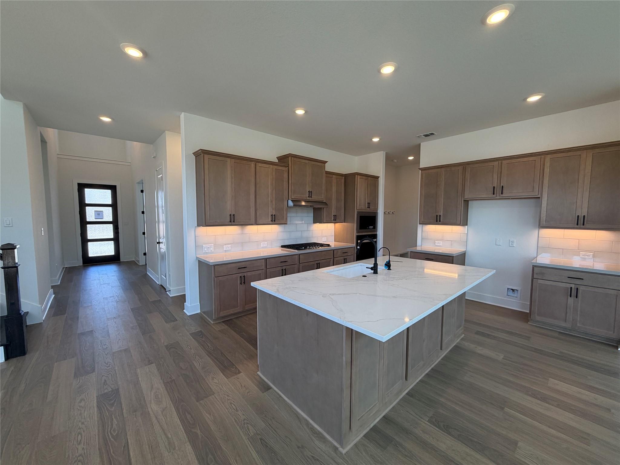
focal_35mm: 14
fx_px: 251
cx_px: 310
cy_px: 232
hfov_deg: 102.1
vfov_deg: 85.7
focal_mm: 2.22
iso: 80
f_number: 2.2
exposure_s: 1/120
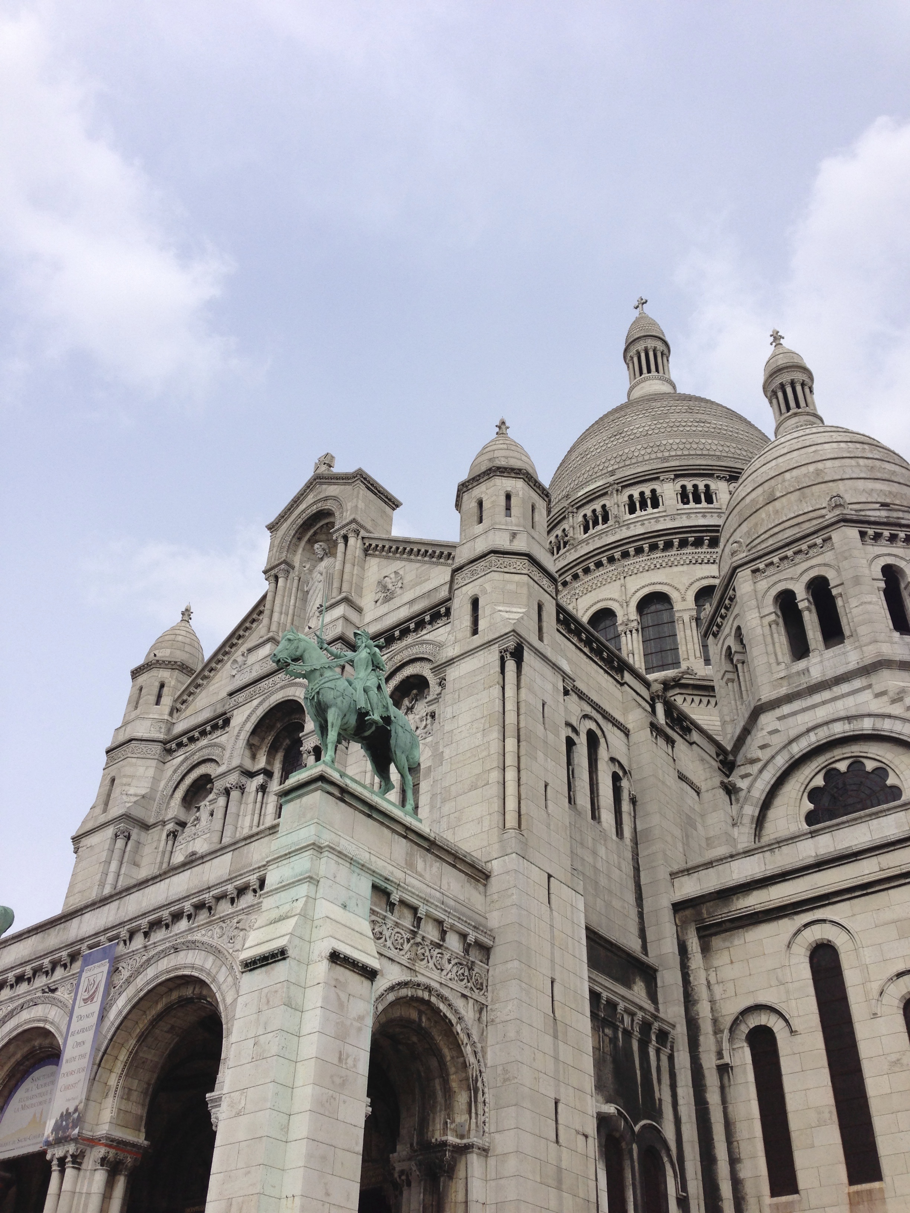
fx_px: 1157
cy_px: 606
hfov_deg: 42.9
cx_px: 455
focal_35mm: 33
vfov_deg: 55.4
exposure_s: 1/1748
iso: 50
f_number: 2.4
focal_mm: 4.13
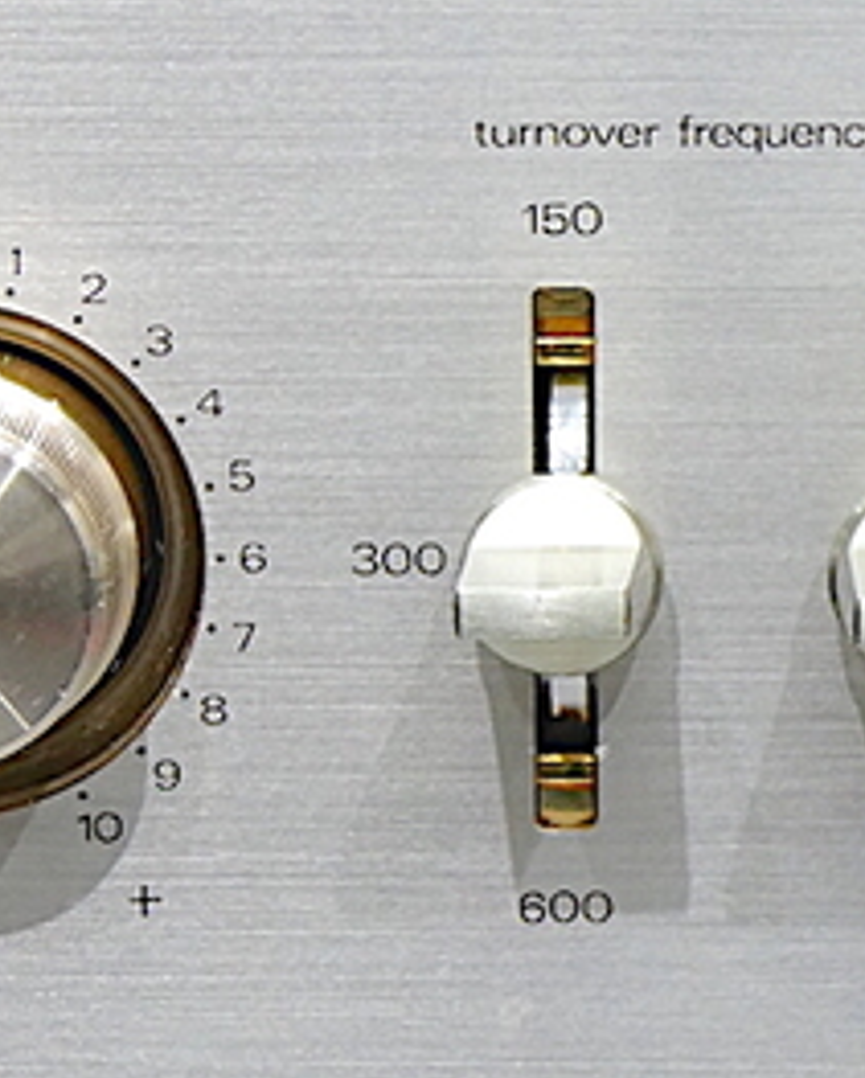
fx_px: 12043
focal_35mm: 377
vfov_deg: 5.1
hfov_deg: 4.1
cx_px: 779
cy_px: 738
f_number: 5.1
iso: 200
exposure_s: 1/10
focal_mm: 19
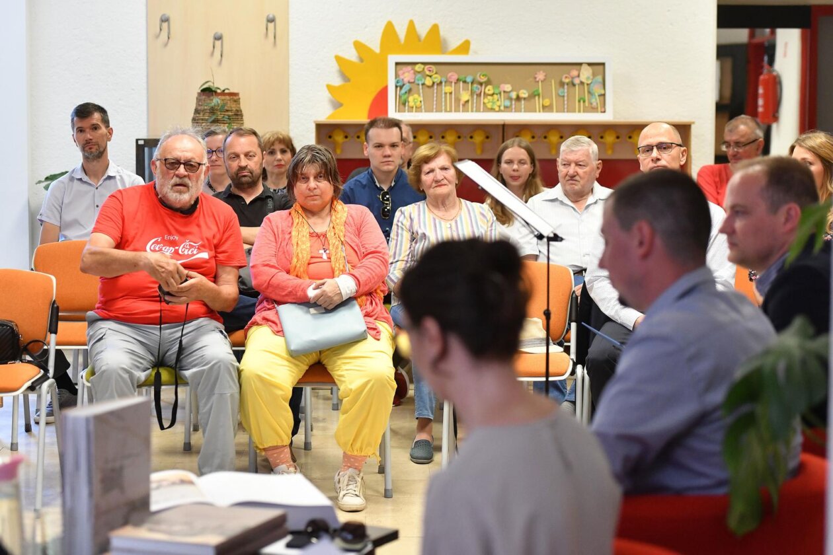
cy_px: 278
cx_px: 416
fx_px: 1620
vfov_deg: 19.5
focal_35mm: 70
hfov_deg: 28.8
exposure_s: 1/200
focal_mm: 70
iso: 2500
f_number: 4
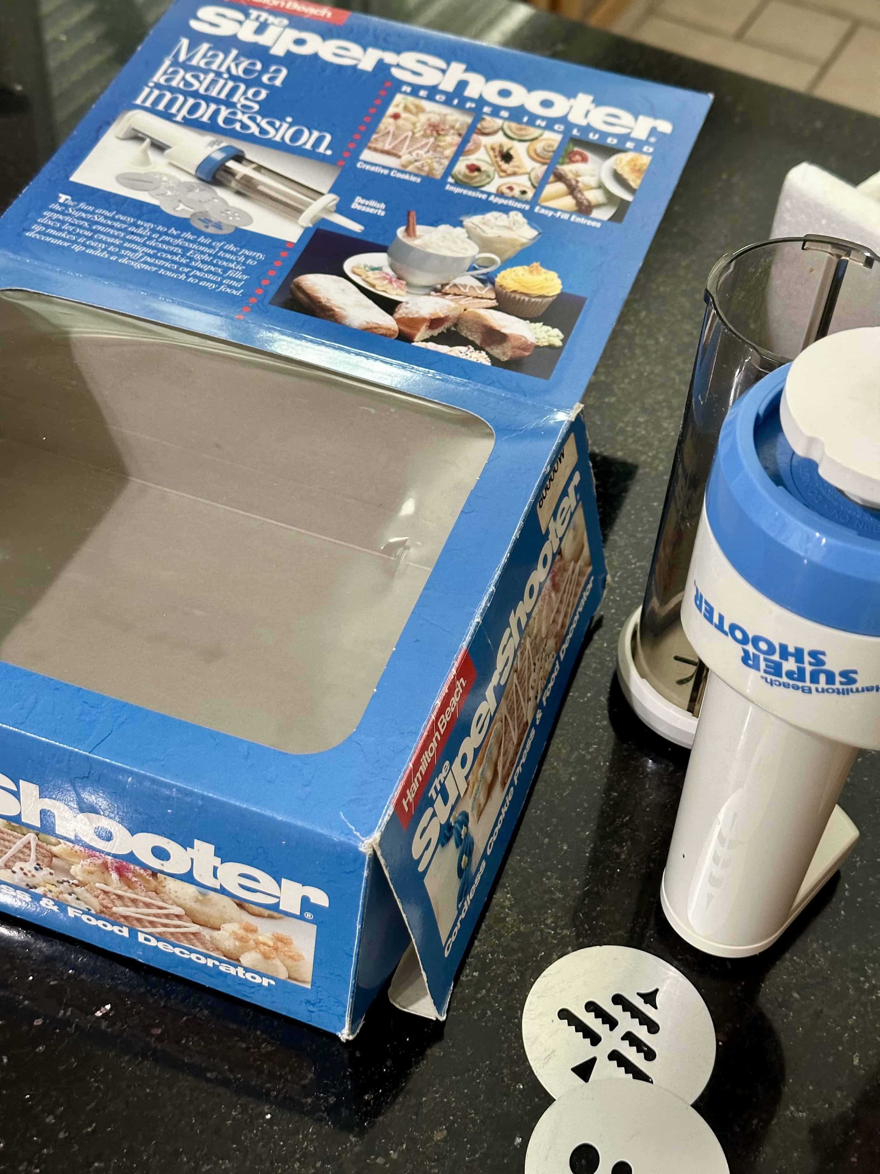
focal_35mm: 48
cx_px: 440
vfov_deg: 39.7
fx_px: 1627
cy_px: 587
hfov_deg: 30.3
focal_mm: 6.9
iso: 250
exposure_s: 1/55
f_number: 1.8
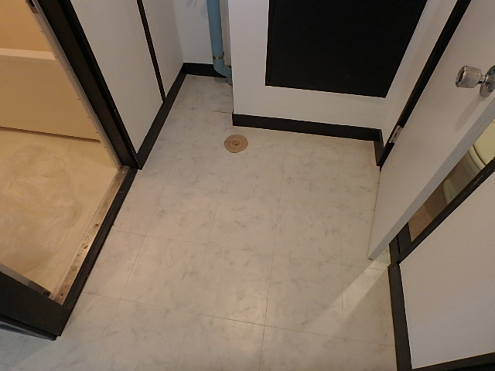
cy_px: 186
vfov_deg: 63.4
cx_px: 248
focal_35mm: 21
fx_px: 300
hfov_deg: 79.0
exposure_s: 1/30
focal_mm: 3.7
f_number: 3.5
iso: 250
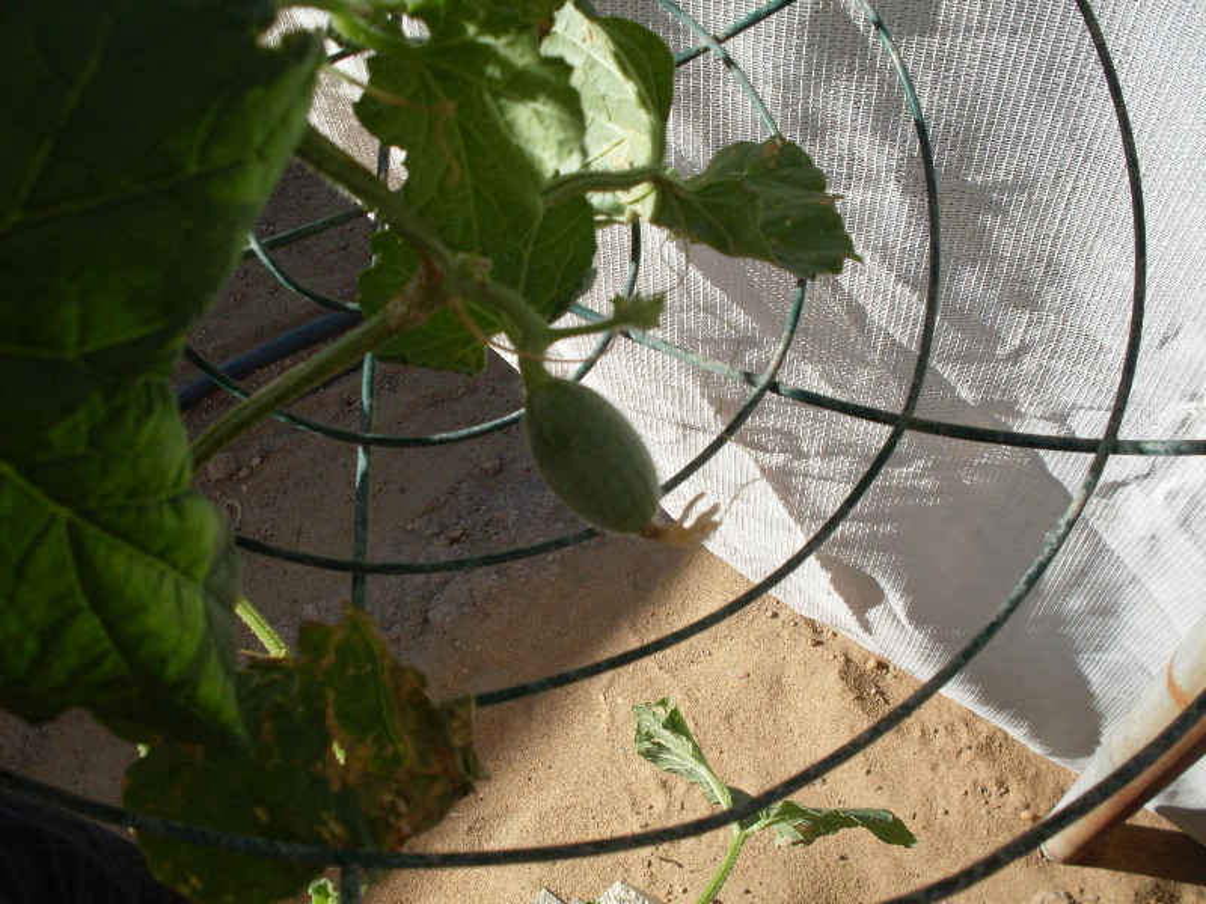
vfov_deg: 37.7
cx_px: 603
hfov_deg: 49.0
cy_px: 452
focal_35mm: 38
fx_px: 1324
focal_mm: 6.3
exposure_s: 1/125
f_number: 8.4
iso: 80
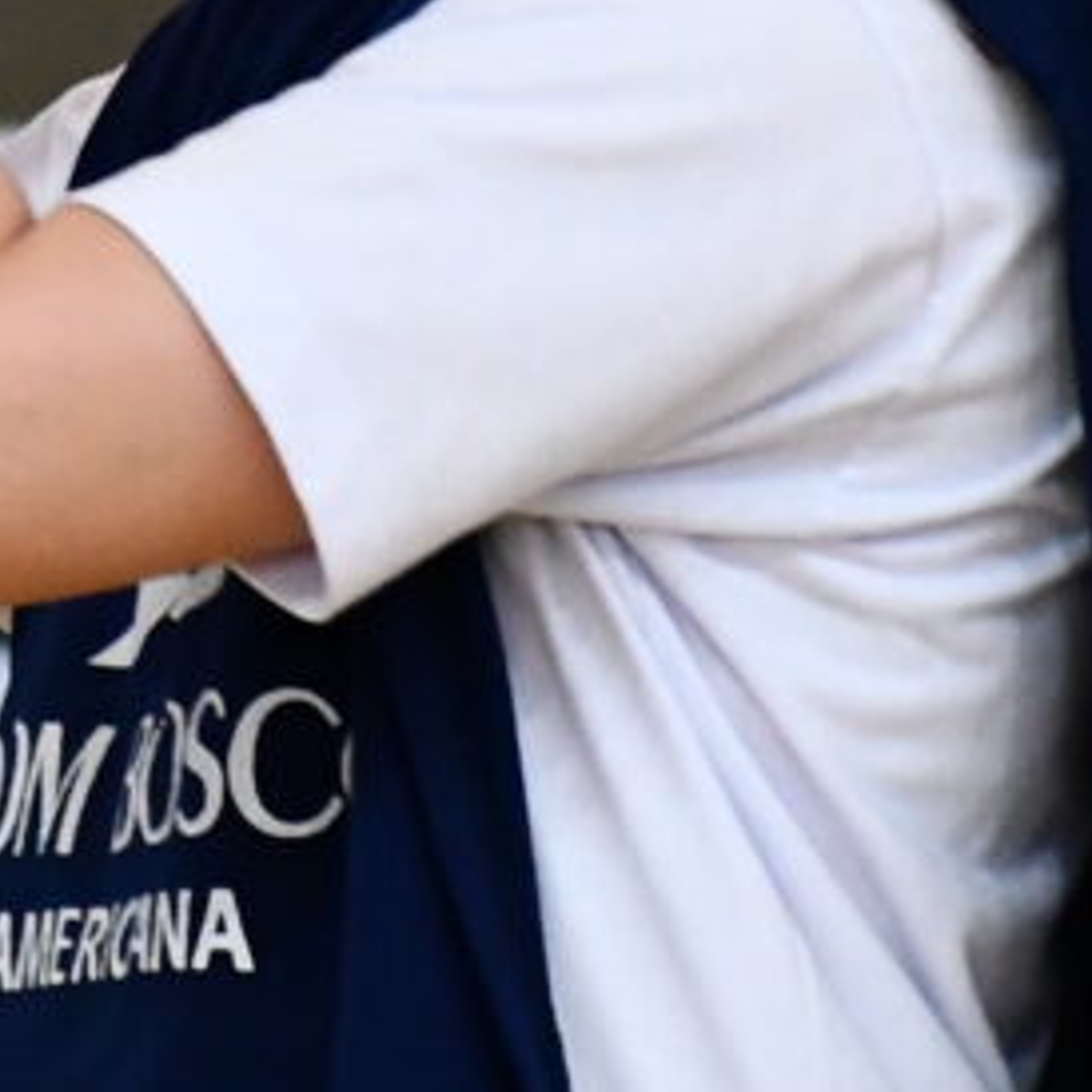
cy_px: -100
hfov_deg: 2.0
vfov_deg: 2.0
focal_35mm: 893
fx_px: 31871
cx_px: -32
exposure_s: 1/160
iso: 3200
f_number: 5.6
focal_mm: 100
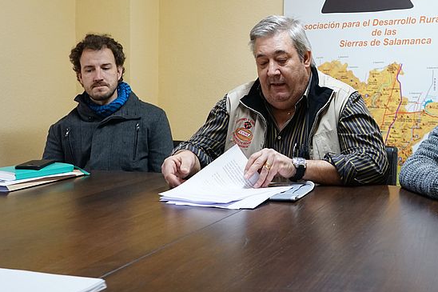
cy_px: 61
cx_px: 301
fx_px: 632
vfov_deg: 25.6
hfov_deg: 37.7
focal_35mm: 52
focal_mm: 30
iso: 1600
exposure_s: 1/80
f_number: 4.5
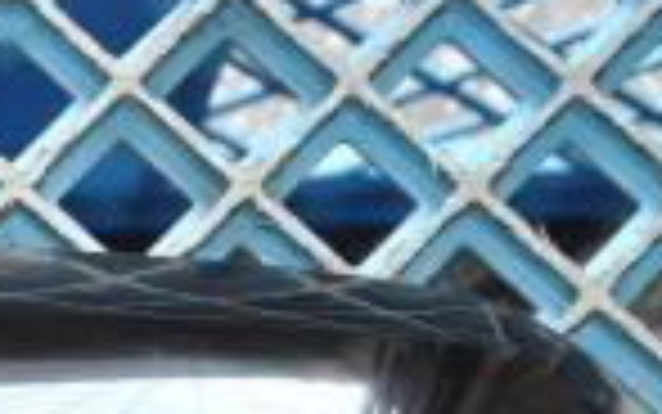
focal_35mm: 177
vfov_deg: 7.3
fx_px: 3195
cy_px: 693
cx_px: -126
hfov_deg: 11.6
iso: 800
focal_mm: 34
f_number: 4.2
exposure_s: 1/60
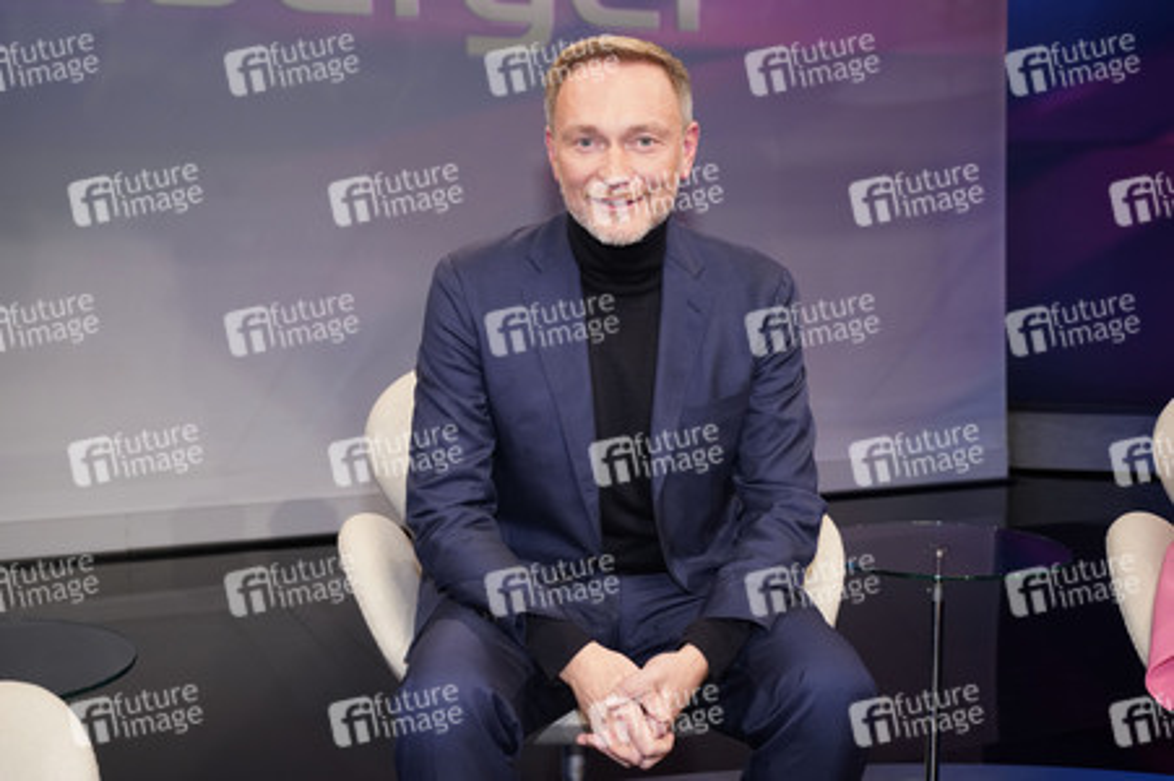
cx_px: 587
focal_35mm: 42
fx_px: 1369
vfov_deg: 31.8
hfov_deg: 46.4
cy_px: 390
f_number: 5.6
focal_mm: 42
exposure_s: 1/125
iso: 2000
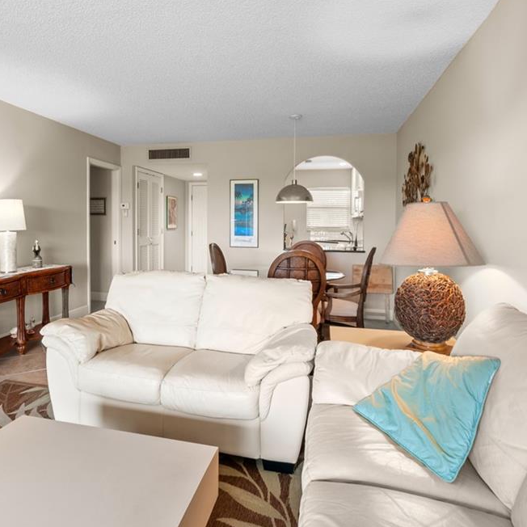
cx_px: 204
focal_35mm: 20
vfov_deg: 74.8
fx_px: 344
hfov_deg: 73.8
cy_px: 266
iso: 200
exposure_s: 1/2
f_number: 11
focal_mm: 10
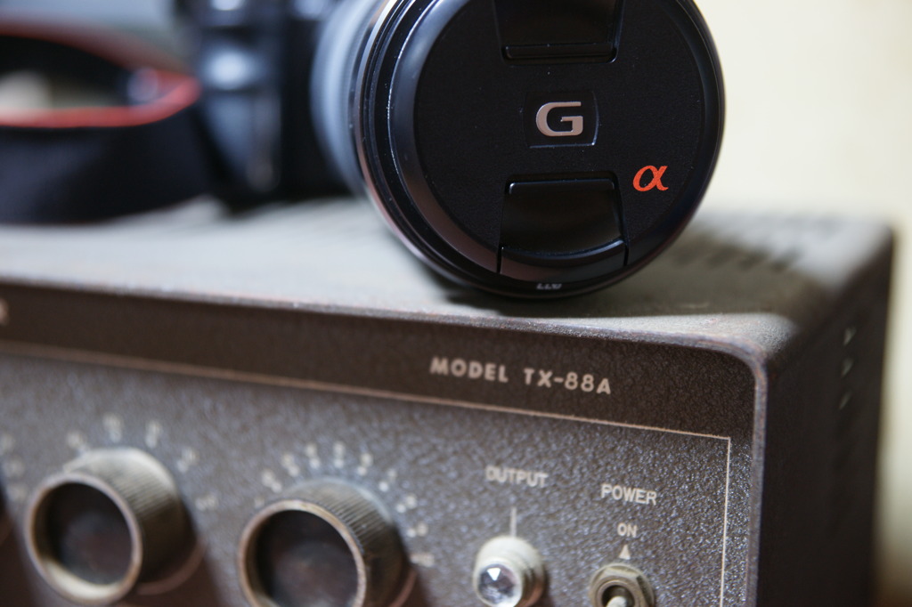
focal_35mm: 70
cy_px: 304
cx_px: 456
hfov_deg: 28.9
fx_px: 1773
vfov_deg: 19.4
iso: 400
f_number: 2.8
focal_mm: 70
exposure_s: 1/8
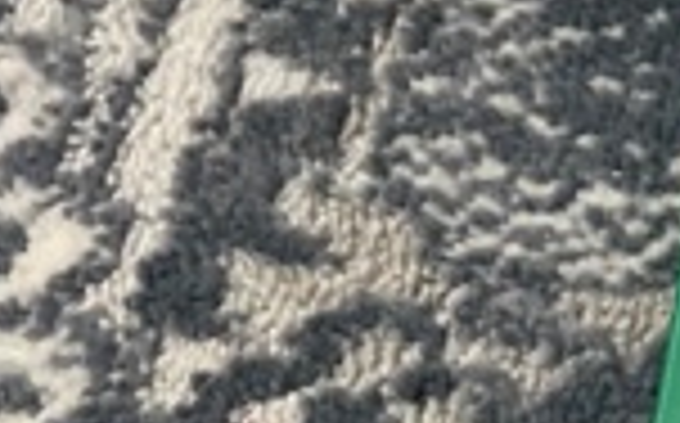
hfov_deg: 14.9
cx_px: 1324
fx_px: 2166
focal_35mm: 117
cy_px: 310
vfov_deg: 11.1
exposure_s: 1/40
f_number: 1.6
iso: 640
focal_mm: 4.2
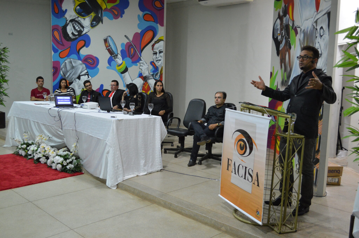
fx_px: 359
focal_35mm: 36
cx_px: 180
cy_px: 119
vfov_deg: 36.8
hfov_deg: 53.2
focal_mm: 24
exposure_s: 1/15
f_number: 4
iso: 1600
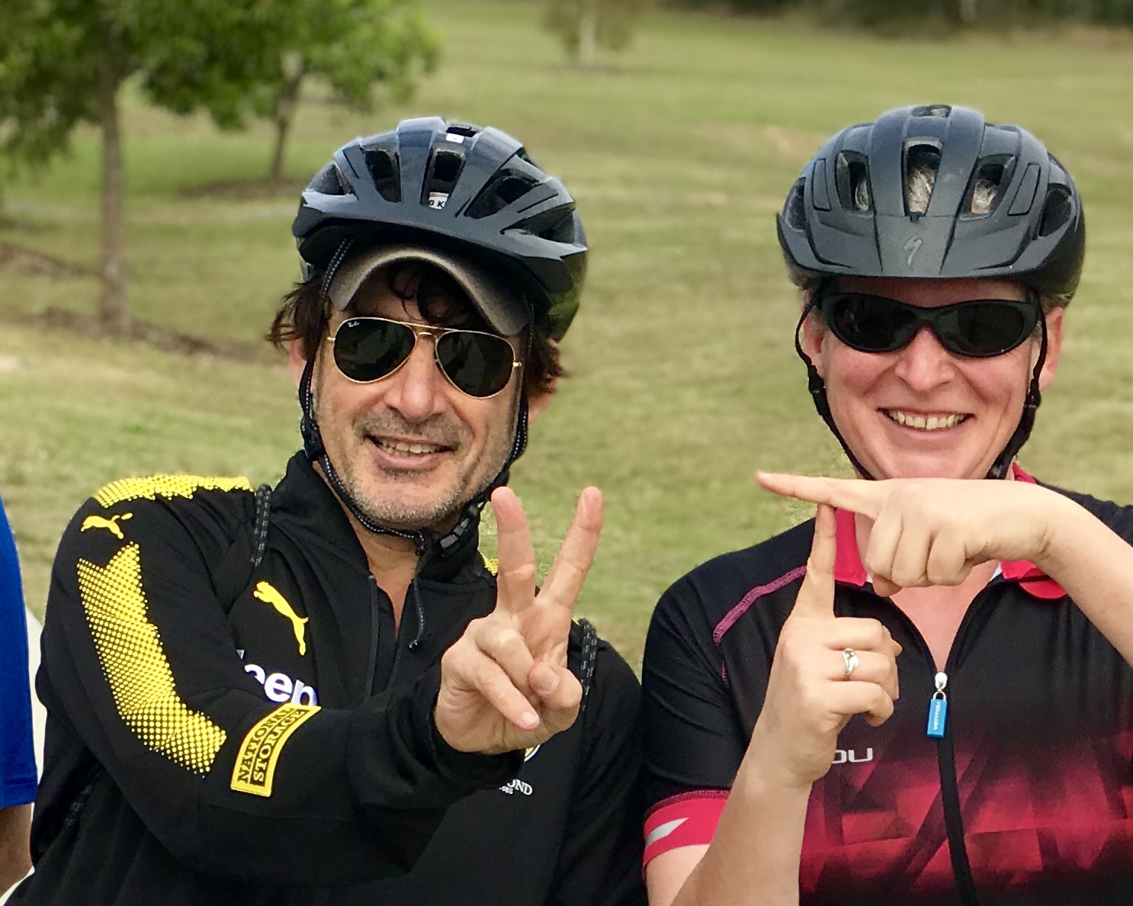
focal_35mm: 151
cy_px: 143
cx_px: -169
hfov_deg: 12.5
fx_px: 5062
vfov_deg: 10.2
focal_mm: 6.6
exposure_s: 1/567
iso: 20
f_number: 2.8
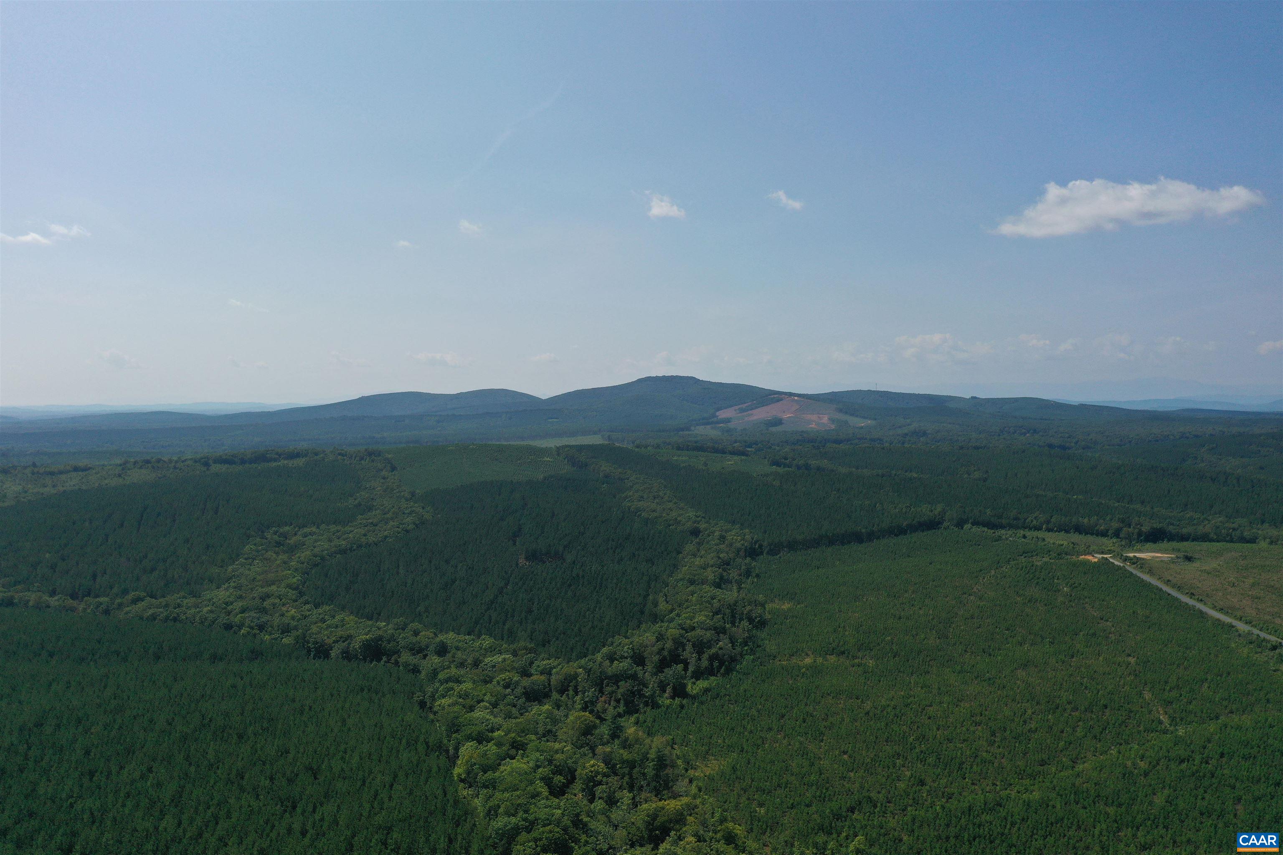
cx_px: 642
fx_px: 998
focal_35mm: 28
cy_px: 428
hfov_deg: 65.5
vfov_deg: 46.4
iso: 100
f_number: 5
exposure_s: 1/1250
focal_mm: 10.26
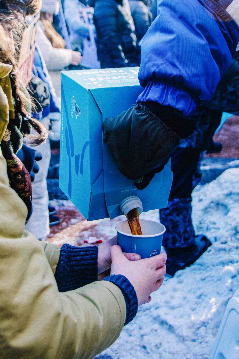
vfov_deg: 35.6
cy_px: 126
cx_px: 108
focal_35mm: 56
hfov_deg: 24.3
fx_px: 555
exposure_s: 1/400
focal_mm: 27
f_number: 4
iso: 250
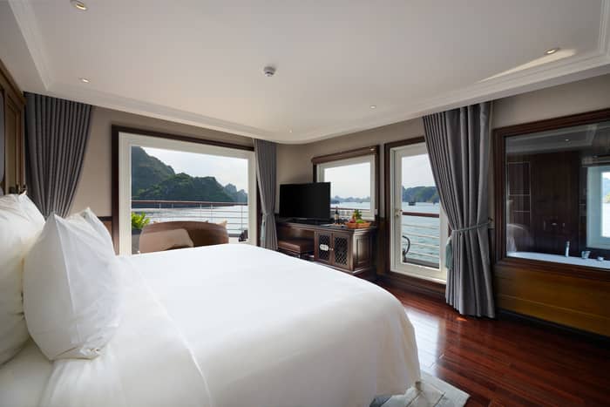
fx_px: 254
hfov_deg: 100.4
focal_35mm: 15
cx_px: 305
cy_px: 204
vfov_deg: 77.4
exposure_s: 1/50
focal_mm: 15
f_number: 5.6
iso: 200
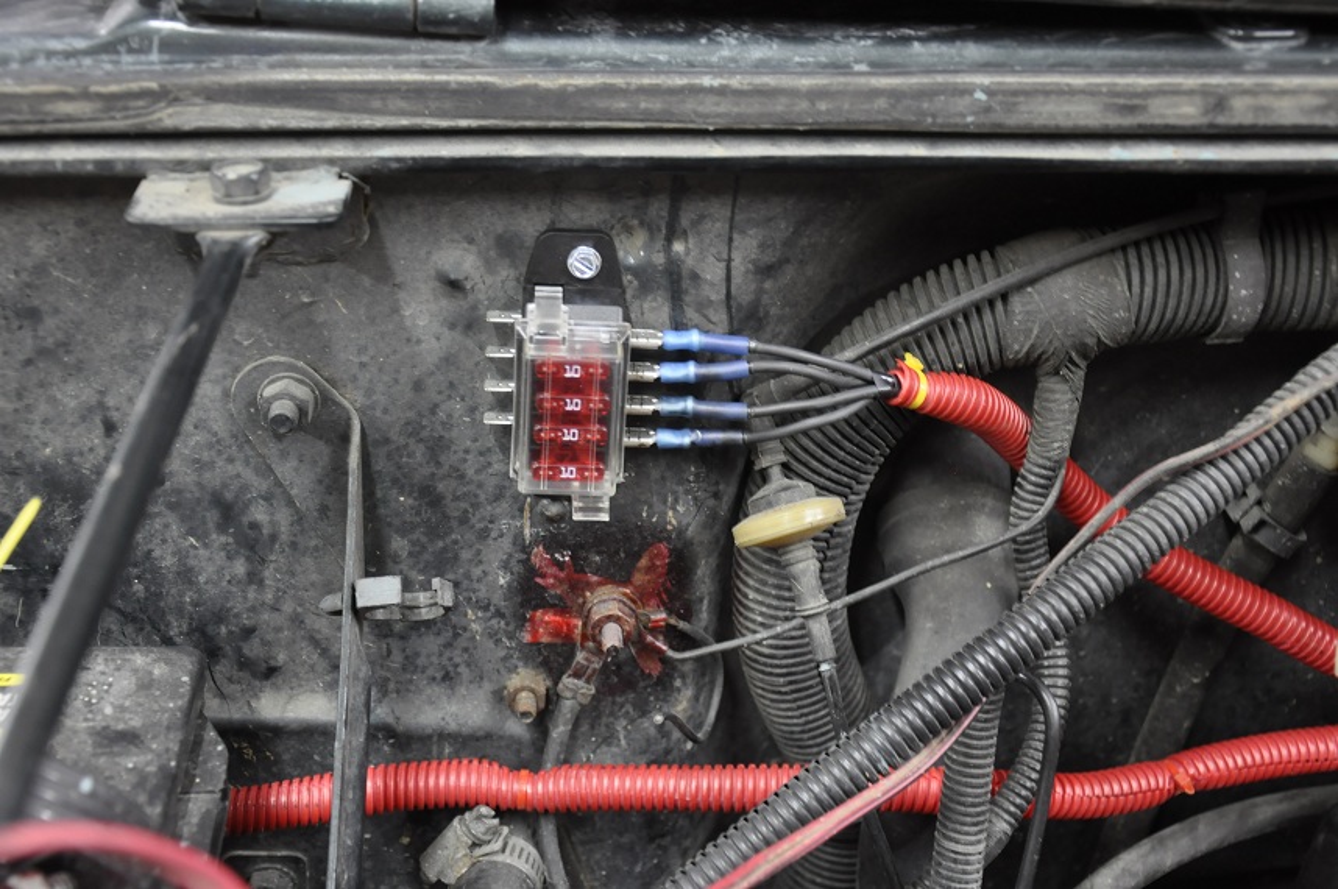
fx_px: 2116
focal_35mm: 57
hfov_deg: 35.1
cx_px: 669
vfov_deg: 23.7
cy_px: 444
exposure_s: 1/8
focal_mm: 38
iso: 800
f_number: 4.5
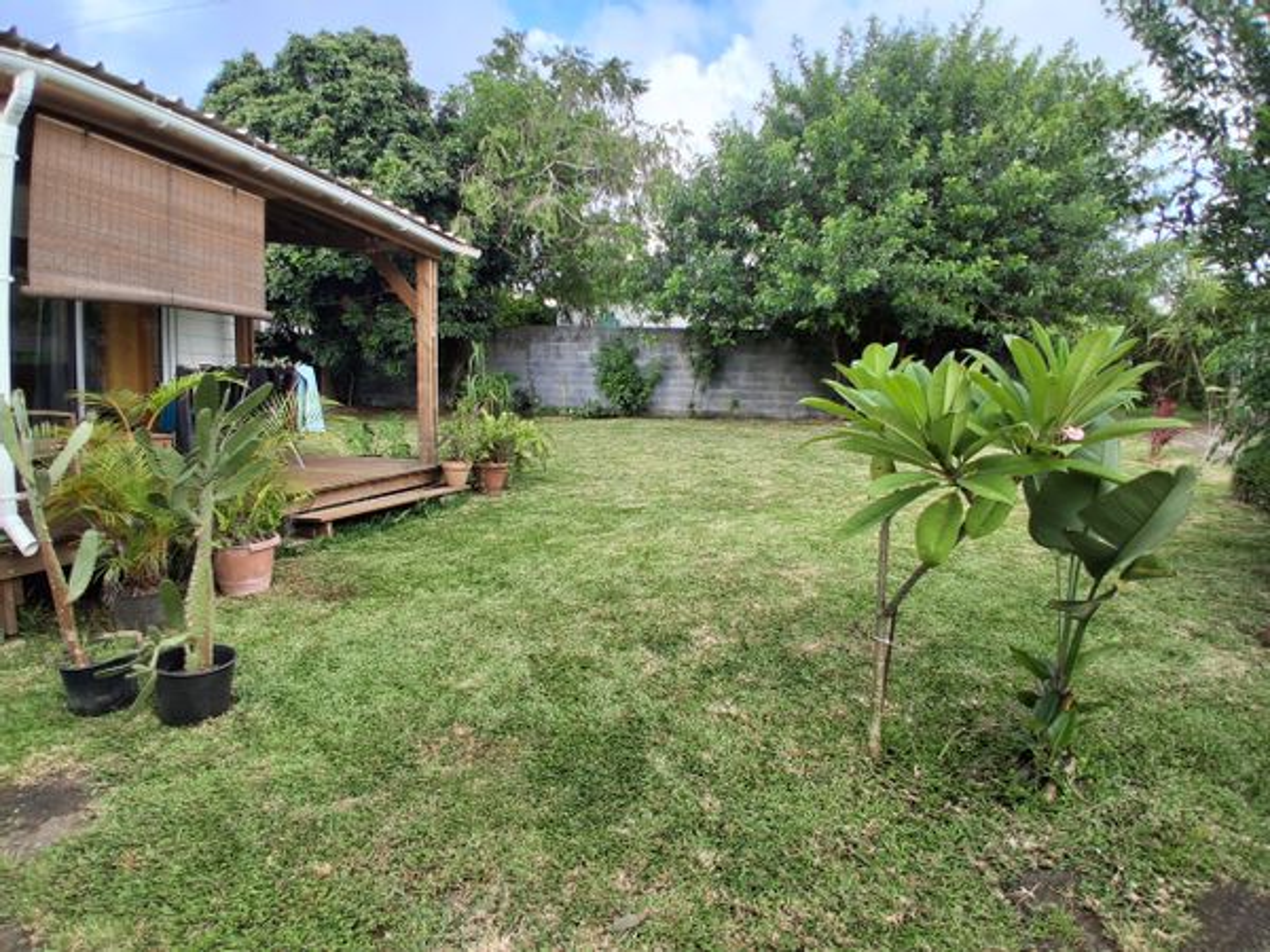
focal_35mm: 17
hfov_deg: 91.0
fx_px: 624
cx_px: 635
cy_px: 476
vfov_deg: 74.7
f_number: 2.2
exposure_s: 1/259
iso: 50
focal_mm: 1.4
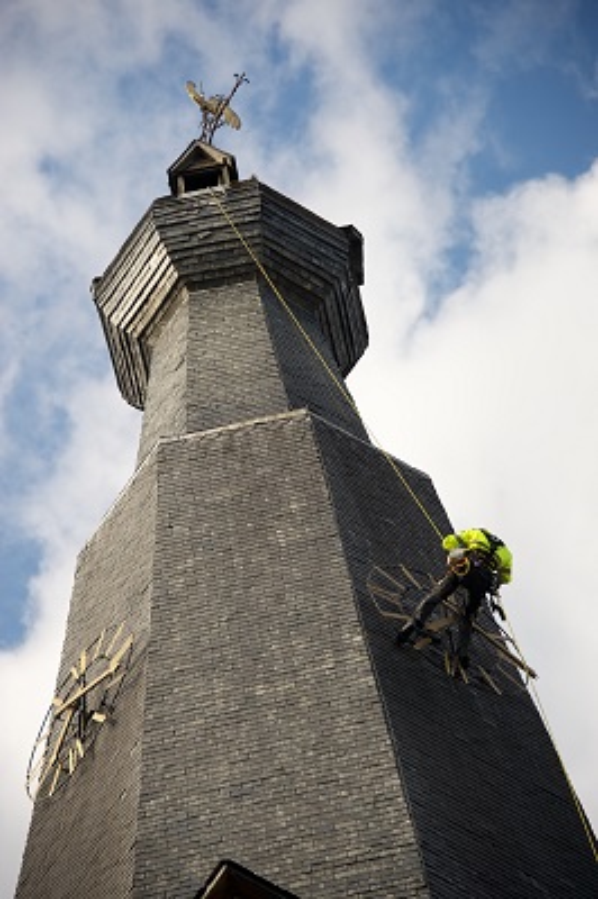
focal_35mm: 150
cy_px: 450
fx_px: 3744
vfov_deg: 13.7
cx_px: 299
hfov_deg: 9.1
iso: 400
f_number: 5.6
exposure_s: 1/1000
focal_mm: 150
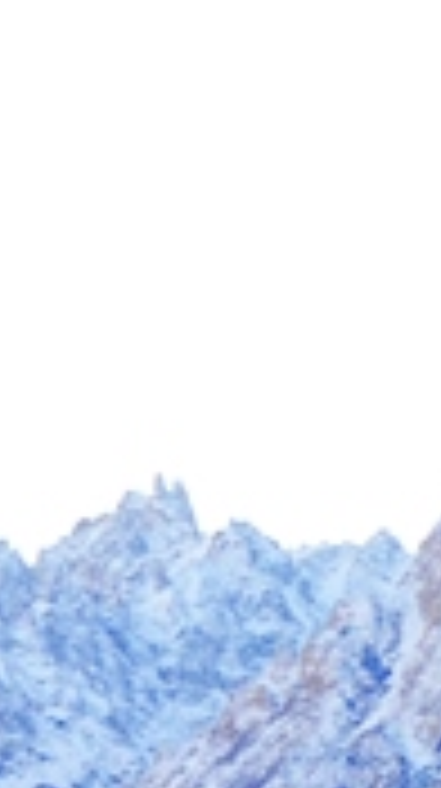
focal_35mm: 216
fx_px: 4506
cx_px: 850
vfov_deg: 9.4
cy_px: 1488
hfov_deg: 5.5
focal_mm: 24
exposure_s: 1/125
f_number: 5.6
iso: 180
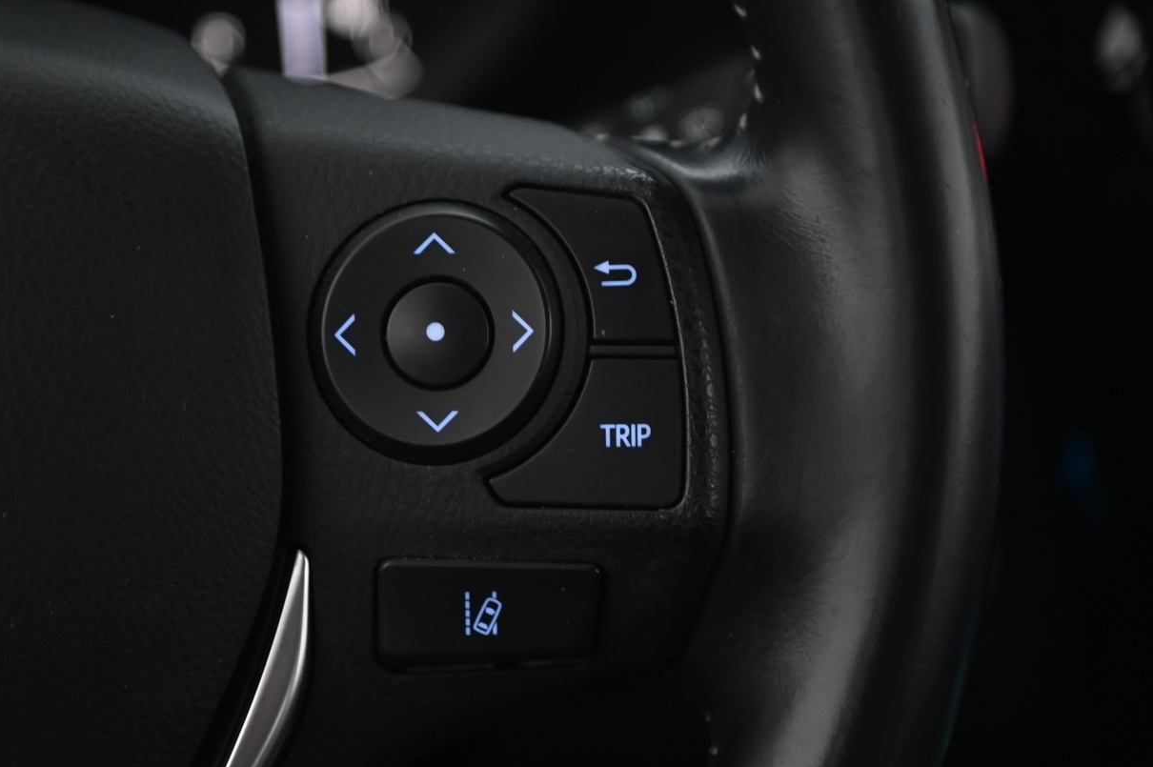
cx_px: 456
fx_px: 5153
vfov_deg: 8.5
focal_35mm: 161
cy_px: 437
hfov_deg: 12.8
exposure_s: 1/15
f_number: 4
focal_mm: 120
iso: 2000
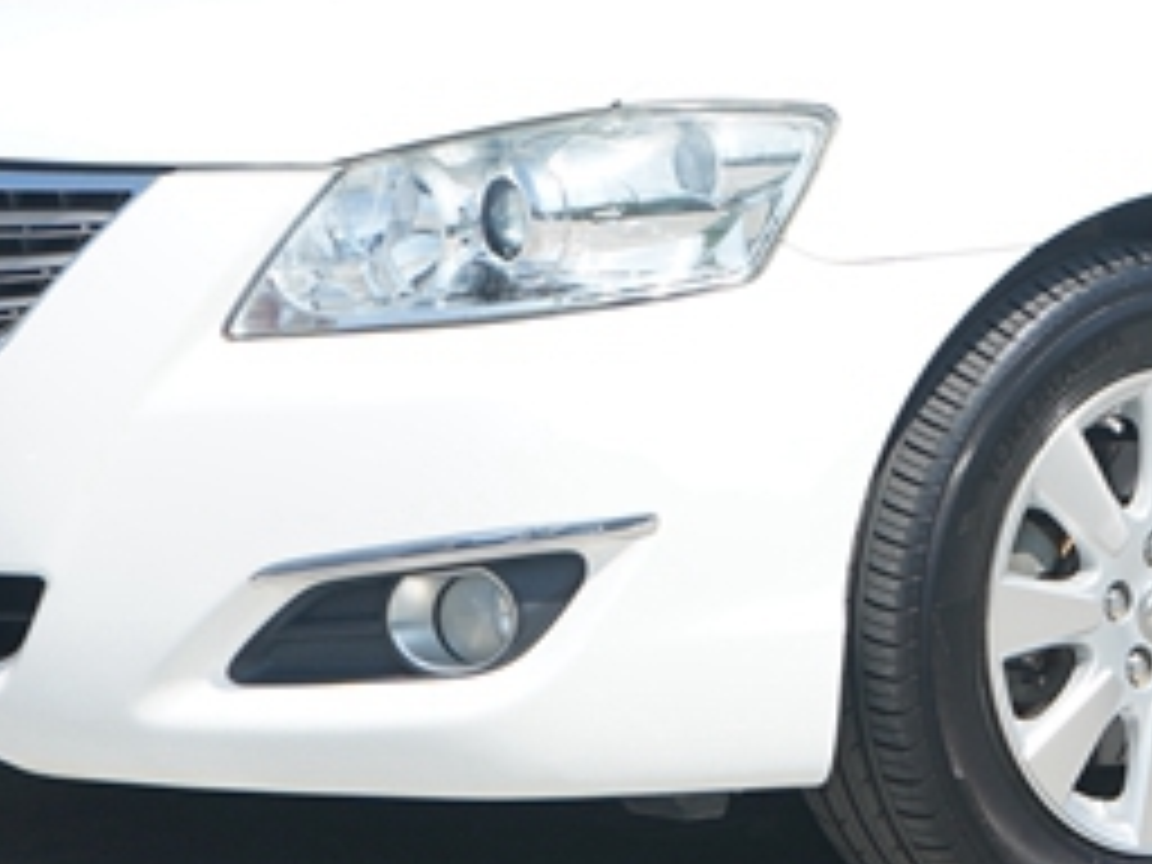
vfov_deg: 8.2
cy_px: -43
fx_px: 6024
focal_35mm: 181
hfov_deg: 10.8
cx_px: 1346
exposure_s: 1/200
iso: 100
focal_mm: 47
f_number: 8
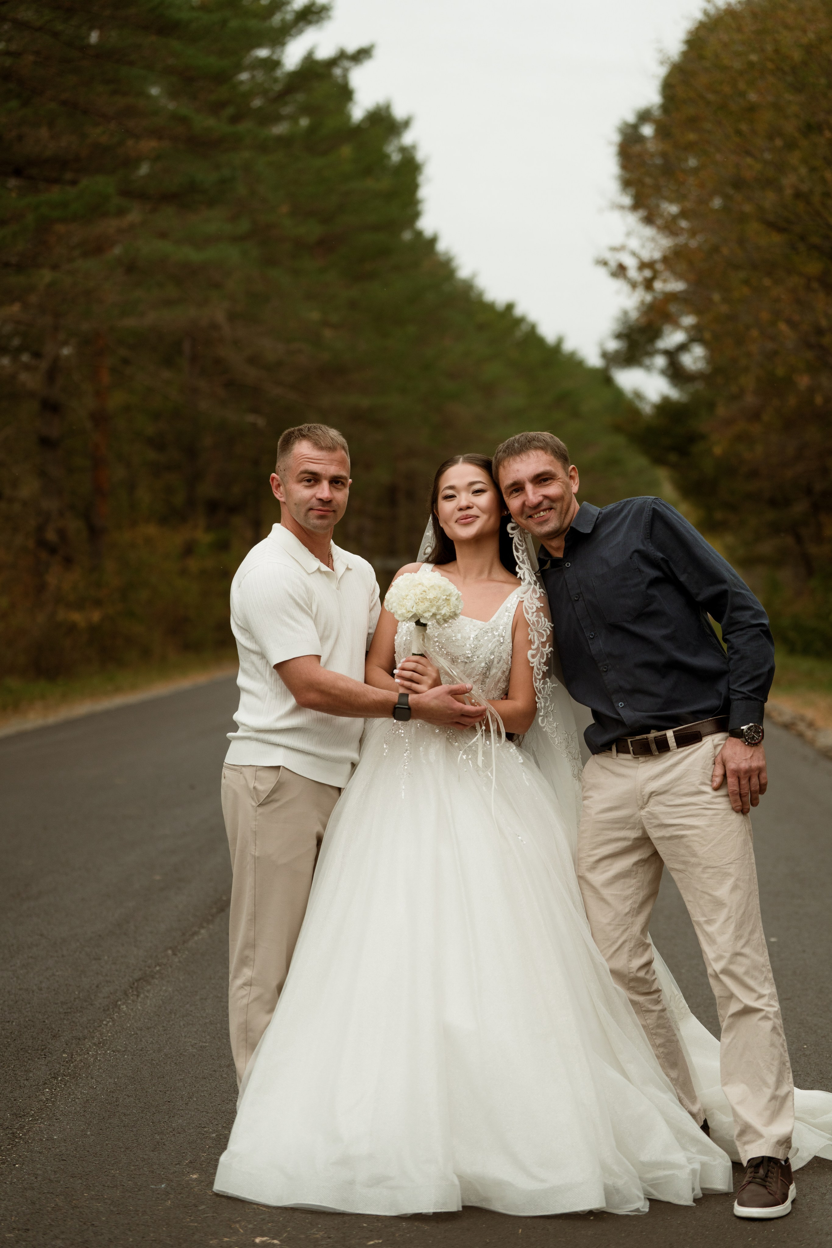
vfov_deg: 26.7
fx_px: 2634
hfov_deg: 17.9
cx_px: 416
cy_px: 624
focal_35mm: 76
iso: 640
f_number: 2.8
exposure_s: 1/2000
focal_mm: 76
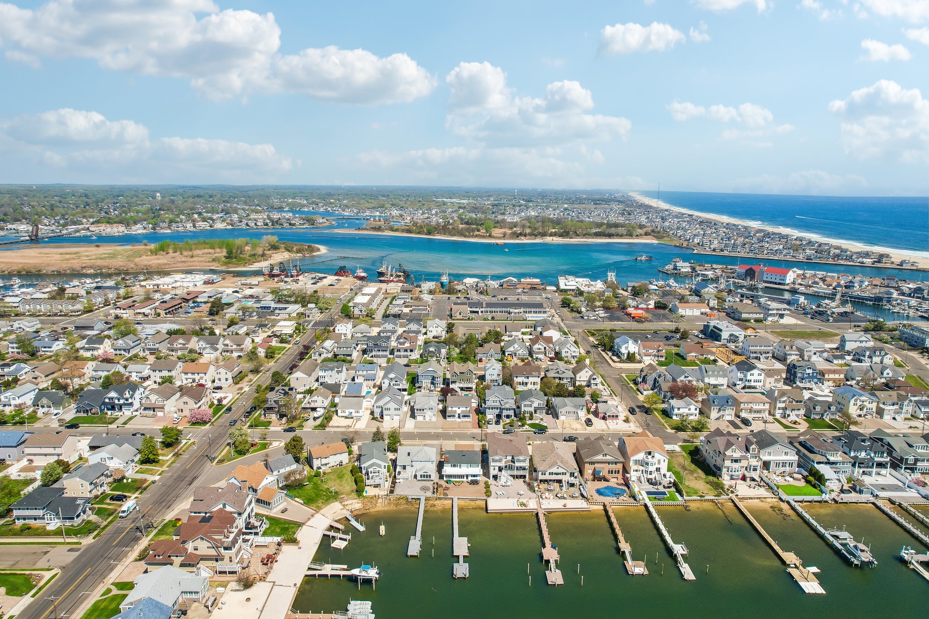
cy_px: 310
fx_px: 568
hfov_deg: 78.6
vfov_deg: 57.2
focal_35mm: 22
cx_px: 464
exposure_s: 1/2500
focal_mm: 8.4
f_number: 2.8
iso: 100
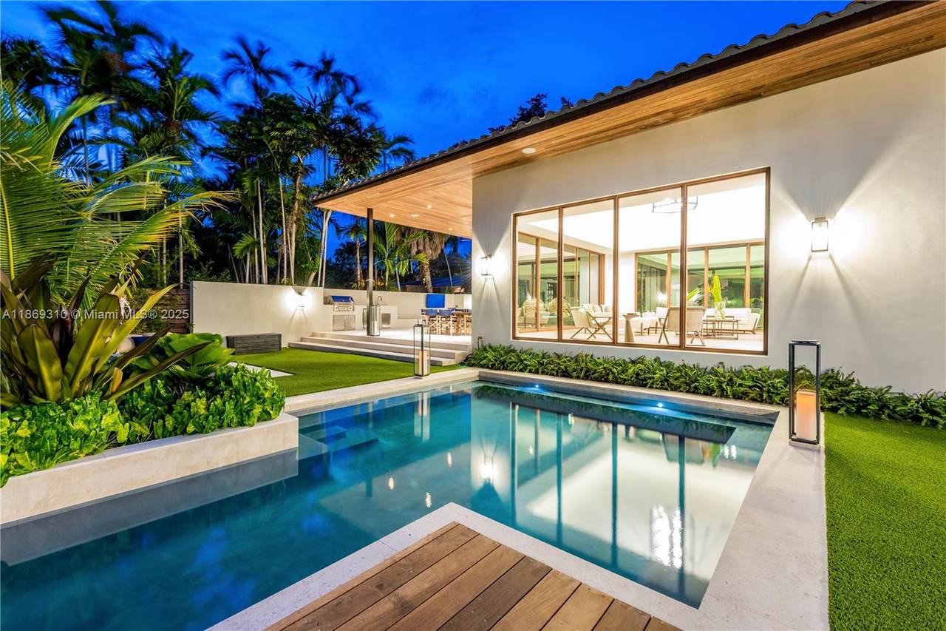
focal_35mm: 16
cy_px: 316
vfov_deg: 73.7
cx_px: 473
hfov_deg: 96.7
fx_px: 420
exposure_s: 4
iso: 400
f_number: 8
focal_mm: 16
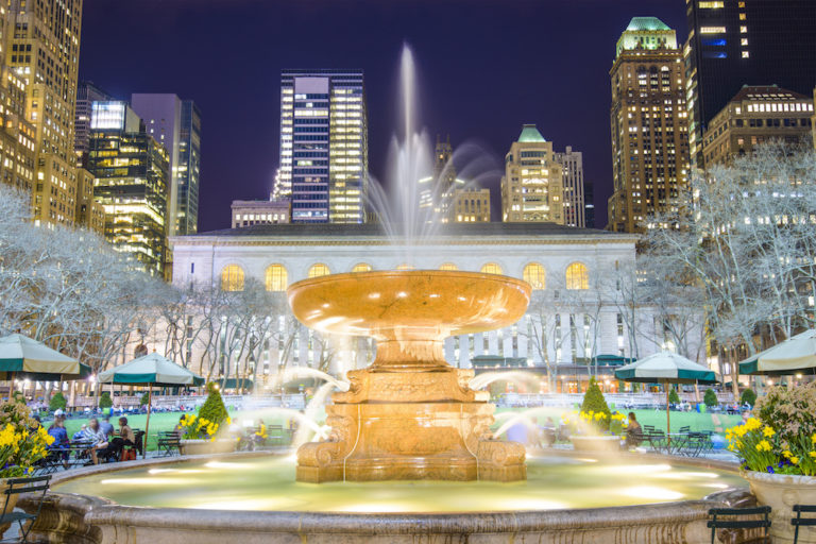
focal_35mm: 32
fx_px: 725
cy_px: 272
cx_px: 408
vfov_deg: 41.1
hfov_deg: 58.7
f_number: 8
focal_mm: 32
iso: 100
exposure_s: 13
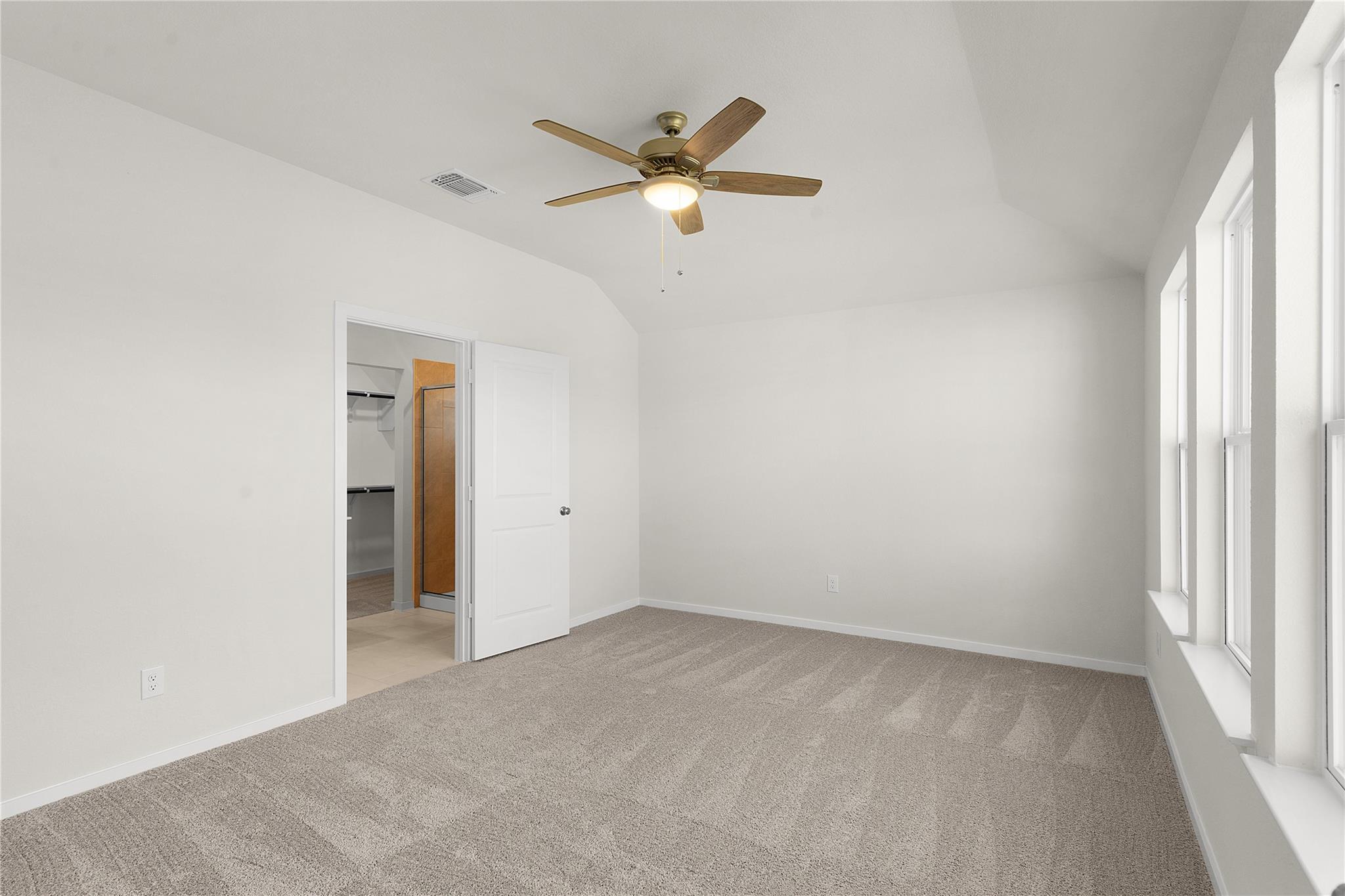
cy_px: 448
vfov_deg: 70.4
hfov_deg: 93.3
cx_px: 672
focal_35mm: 17
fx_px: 635
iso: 100
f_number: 9
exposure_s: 1/5
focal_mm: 17
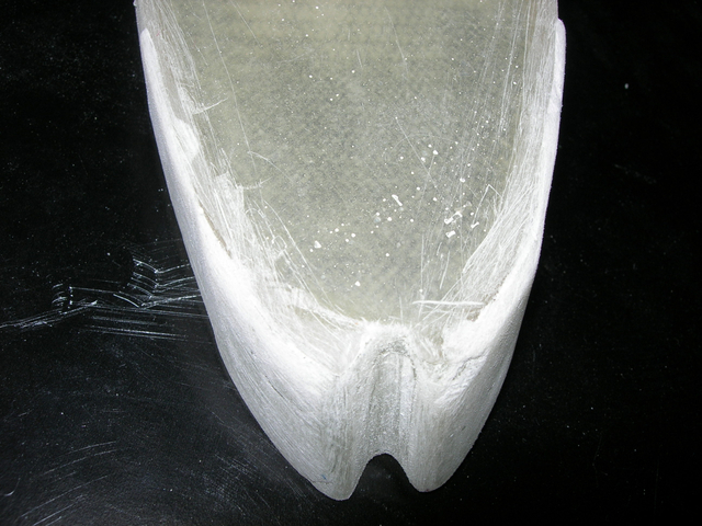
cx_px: 351
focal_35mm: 38
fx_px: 771
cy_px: 263
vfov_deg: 37.7
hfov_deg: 49.0
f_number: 4.8
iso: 64
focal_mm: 7.8
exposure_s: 1/60.1
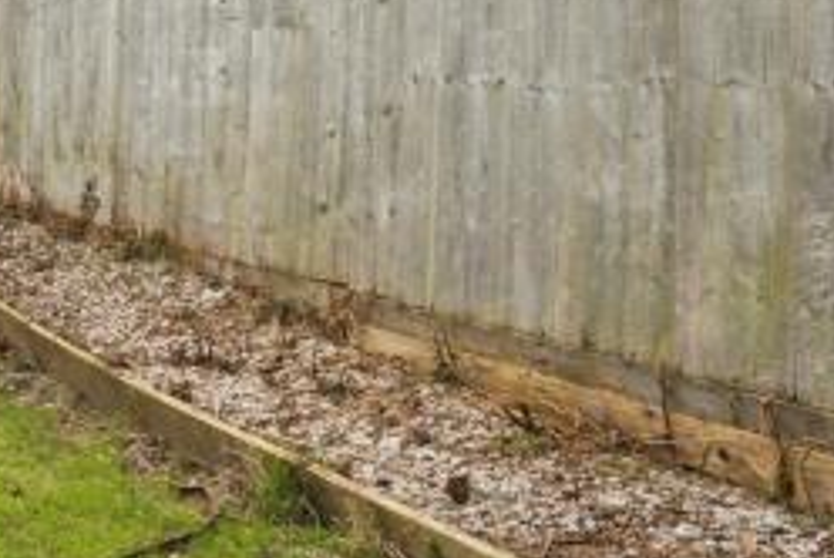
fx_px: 1531
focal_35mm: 66
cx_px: -642
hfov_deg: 21.2
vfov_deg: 20.0
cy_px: -5
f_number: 9
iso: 2500
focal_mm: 16
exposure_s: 1/1000
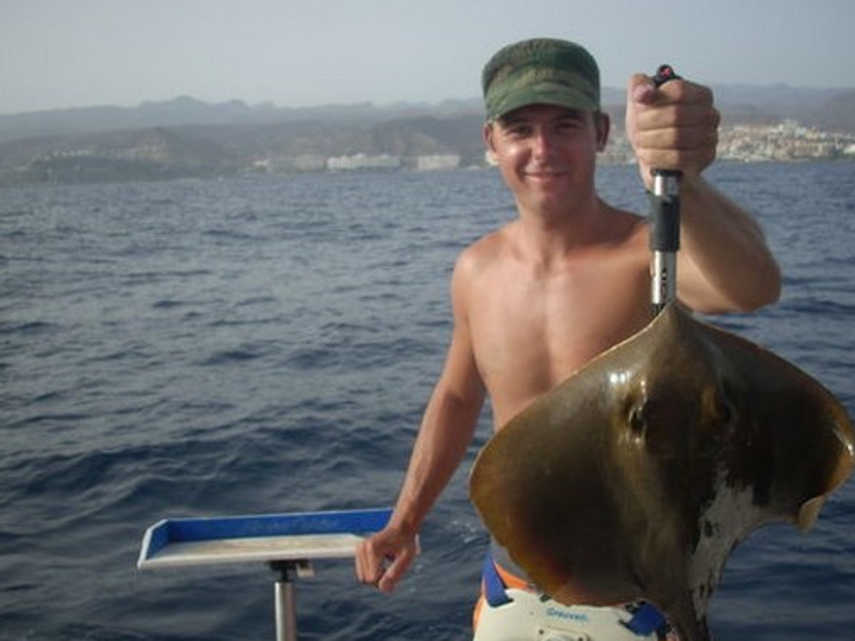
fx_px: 1136
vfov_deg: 31.5
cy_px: 299
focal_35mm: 46
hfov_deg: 41.2
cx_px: 418
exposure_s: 1/210
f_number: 5.6
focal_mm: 6.2
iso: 64
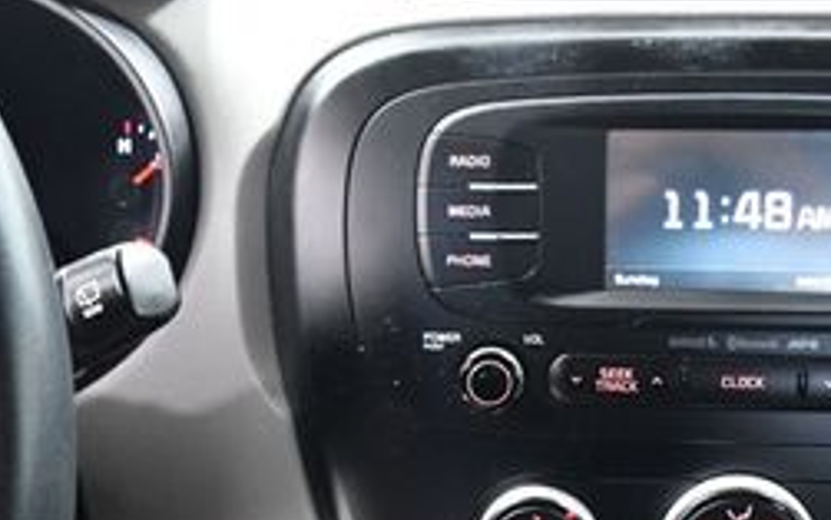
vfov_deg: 18.1
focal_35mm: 70
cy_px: 530
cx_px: 470
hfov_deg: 29.3
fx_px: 1586
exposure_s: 1/50
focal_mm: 18
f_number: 3.5
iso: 2500
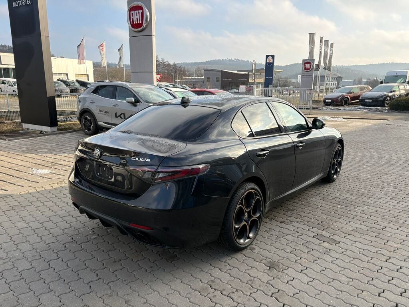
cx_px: 204
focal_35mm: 26
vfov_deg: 53.1
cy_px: 154
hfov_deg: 67.3
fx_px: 307
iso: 50
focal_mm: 5.96
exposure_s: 1/1587
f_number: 1.6
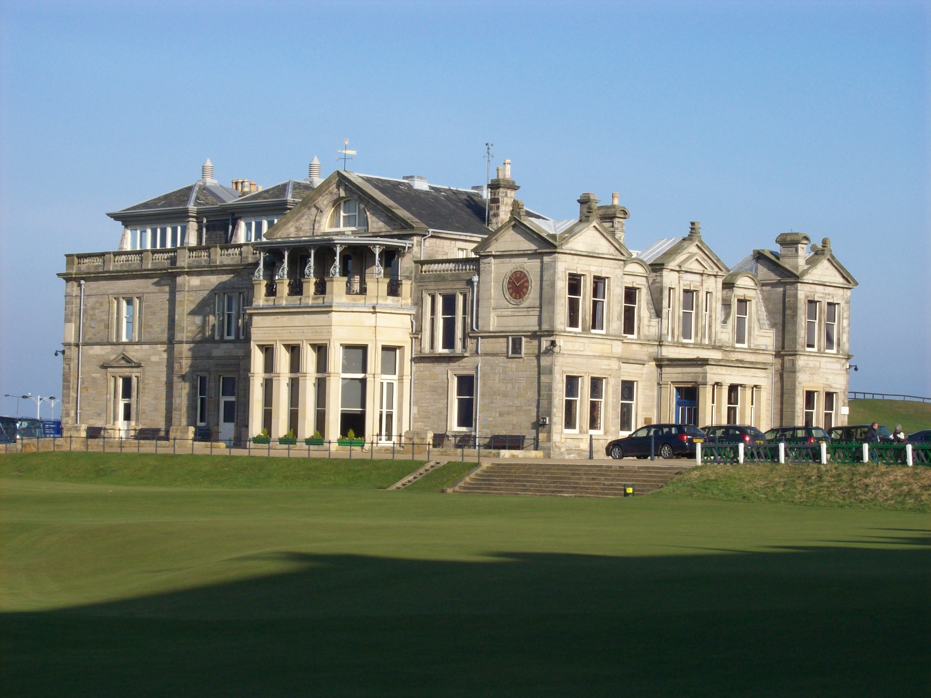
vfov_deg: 17.0
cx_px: 466
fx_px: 2339
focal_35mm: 87
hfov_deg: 22.5
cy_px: 349
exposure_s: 1/262
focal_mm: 14.3
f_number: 7.6
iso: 80
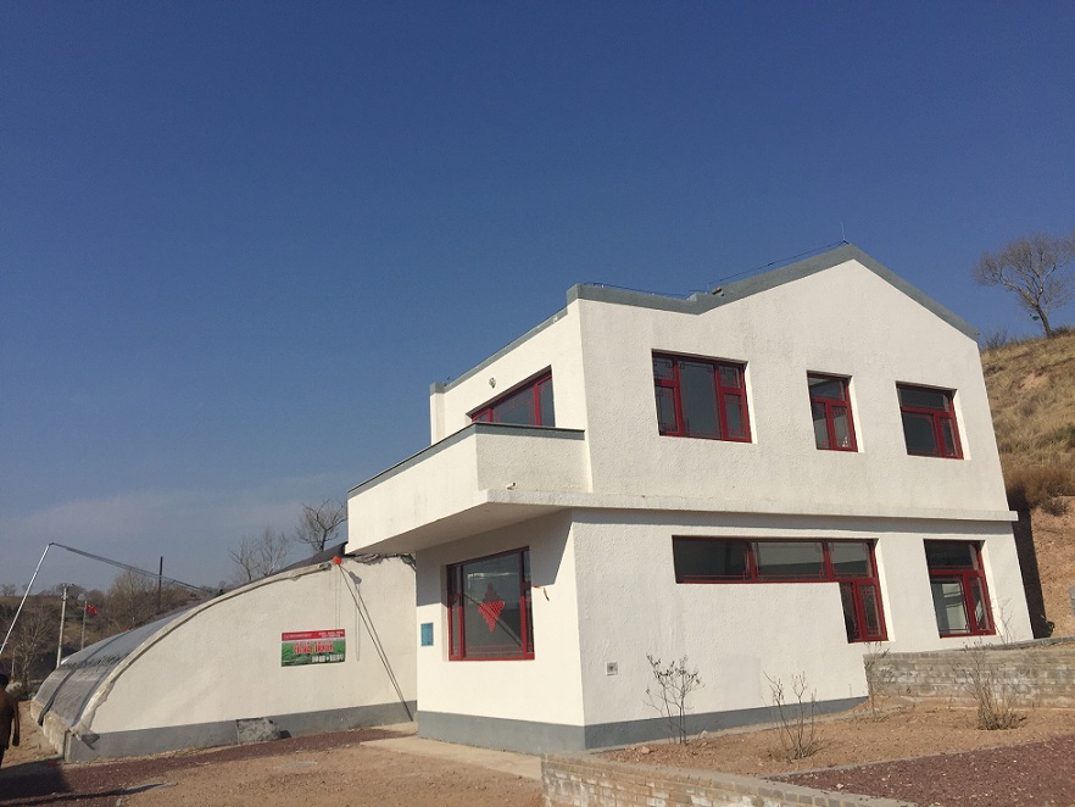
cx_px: 538
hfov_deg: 61.6
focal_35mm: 29
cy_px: 404
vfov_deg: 48.2
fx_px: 901
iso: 32
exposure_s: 1/4950
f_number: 2.2
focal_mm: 4.15
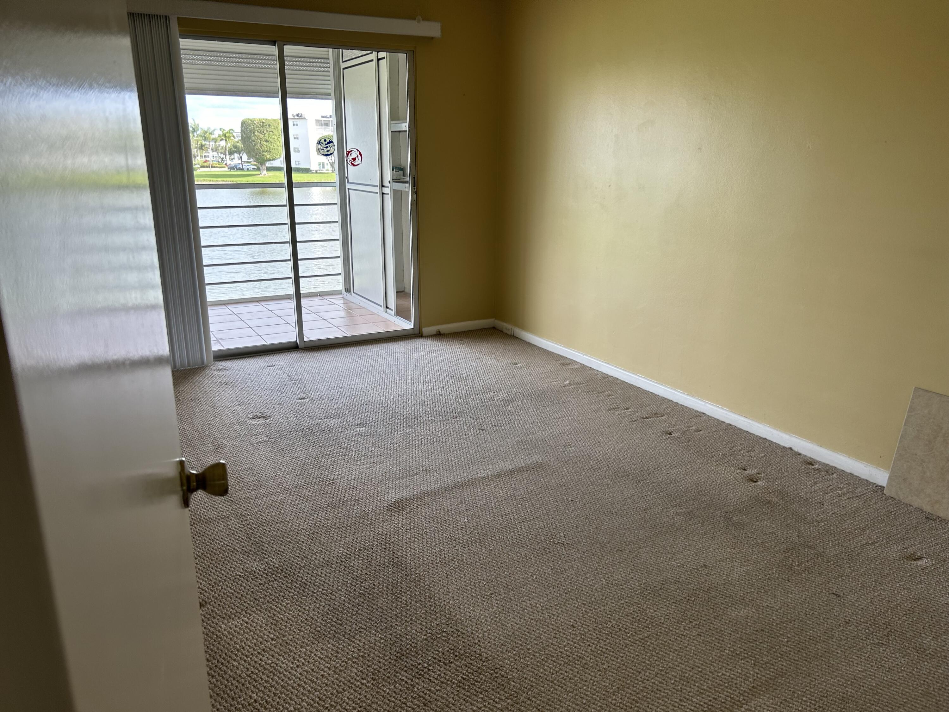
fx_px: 713
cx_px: 474
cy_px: 356
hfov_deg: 67.3
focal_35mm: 26
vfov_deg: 53.1
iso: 50
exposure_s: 1/163
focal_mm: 5.7
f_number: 1.5
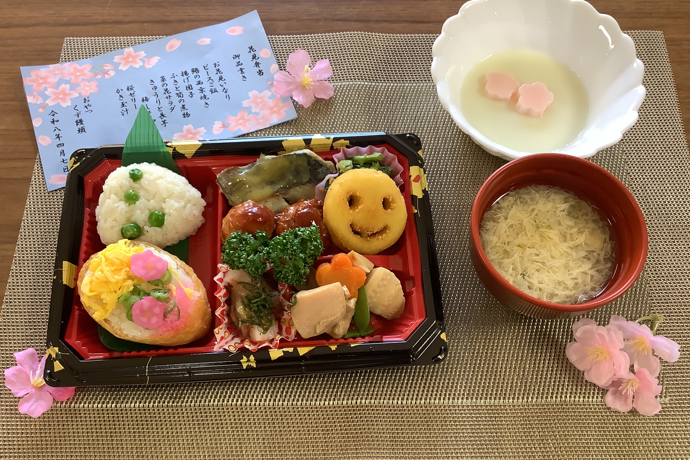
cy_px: 237
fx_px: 632
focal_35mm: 33
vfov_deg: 40.0
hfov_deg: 57.2
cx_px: 339
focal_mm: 3.3
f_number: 2.4
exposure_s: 1/60
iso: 100
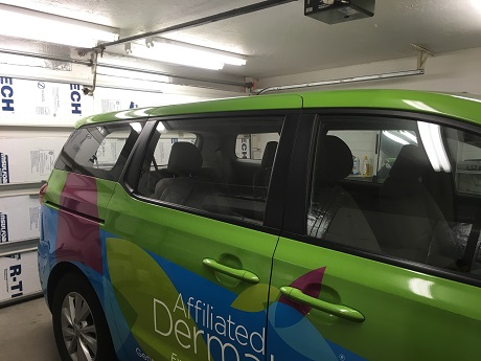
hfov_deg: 61.7
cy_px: 180
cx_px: 240
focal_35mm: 29
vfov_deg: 48.2
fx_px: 403
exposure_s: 1/30
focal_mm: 4.15
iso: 25
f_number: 2.2
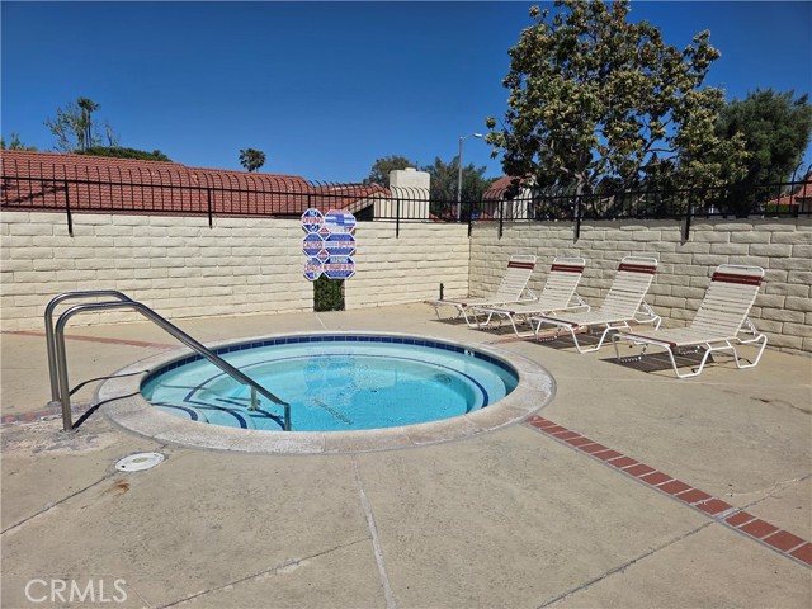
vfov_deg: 58.9
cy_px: 304
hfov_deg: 73.9
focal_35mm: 23
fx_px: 540
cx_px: 406
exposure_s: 1/7891
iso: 50
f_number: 1.8
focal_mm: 5.4
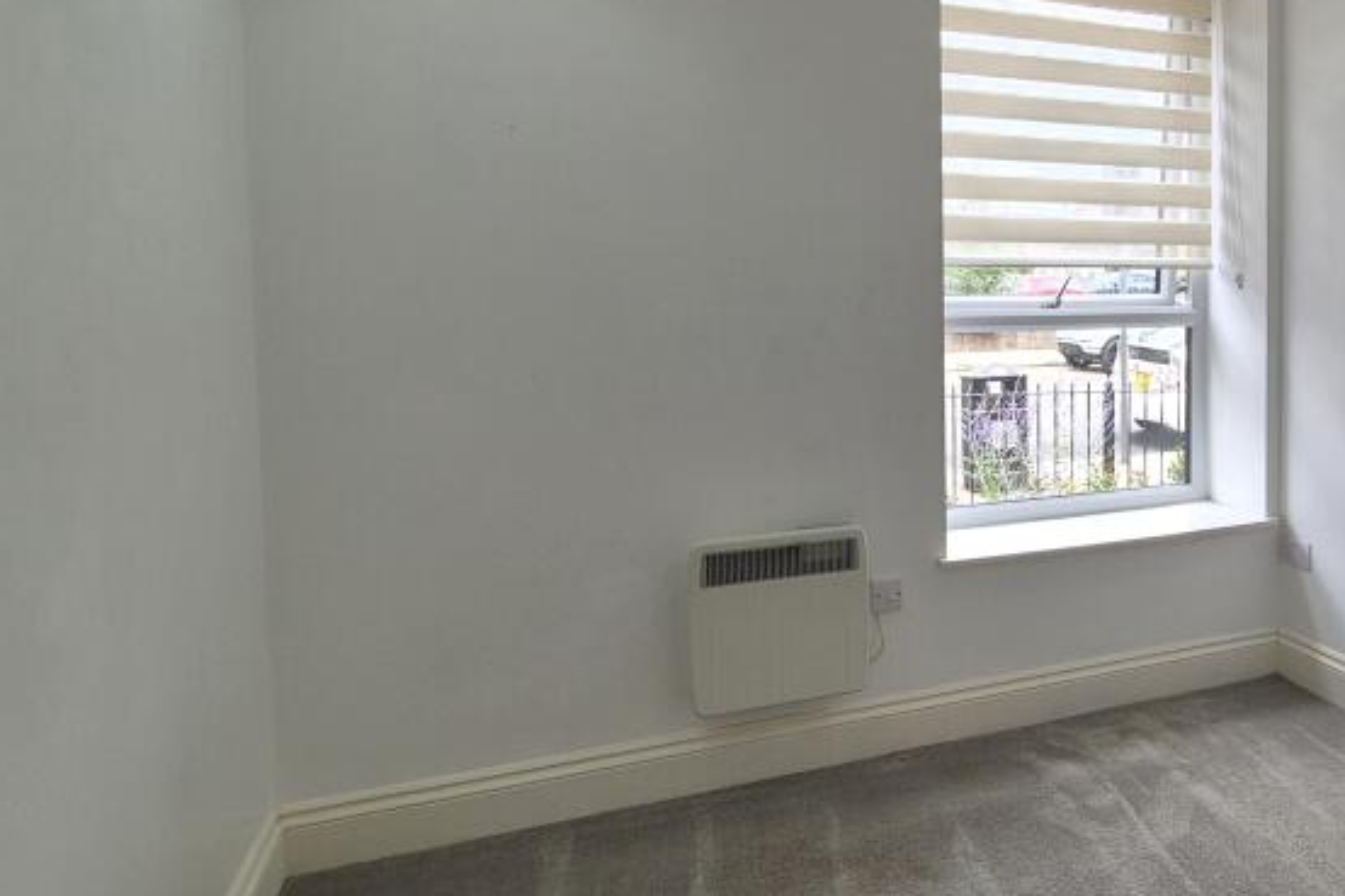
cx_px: 1037
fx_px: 934
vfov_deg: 50.9
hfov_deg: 66.3
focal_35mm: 25
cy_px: 355
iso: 50
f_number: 2.2
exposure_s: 1/141
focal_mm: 2.2
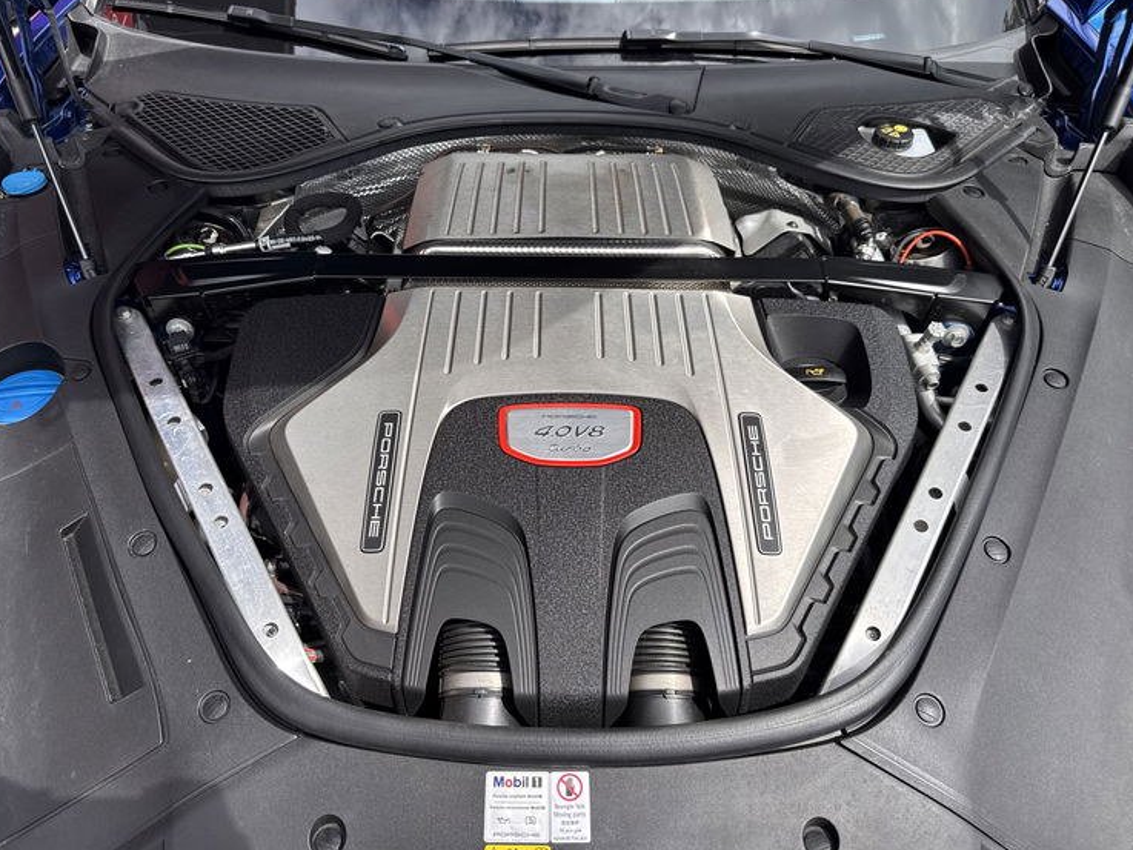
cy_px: 421
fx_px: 818
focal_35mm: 25
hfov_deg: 69.4
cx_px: 549
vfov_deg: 54.9
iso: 80
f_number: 1.78
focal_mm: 6.76
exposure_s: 1/2506
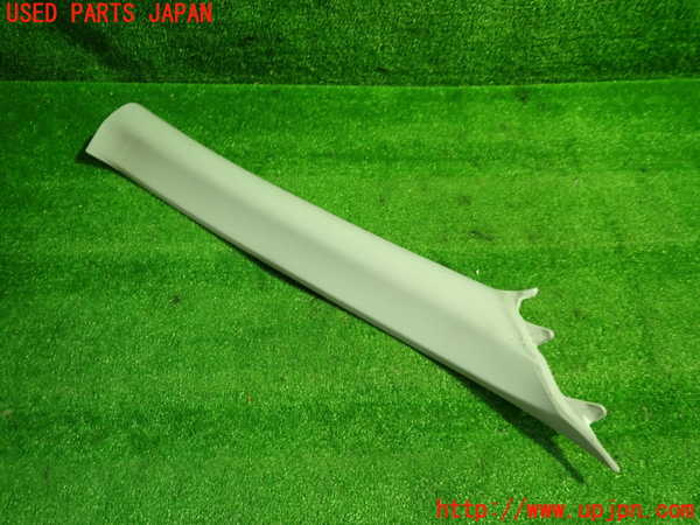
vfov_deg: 54.9
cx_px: 350
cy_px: 262
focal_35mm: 25
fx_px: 506
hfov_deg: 69.4
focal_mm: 4.5
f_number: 2
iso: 200
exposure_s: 1/30
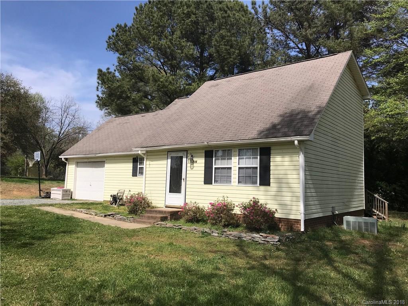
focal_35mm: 28
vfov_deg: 49.7
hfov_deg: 63.4
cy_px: 153
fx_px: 330
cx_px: 204
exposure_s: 1/3195
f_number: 1.8
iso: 20
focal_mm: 3.99
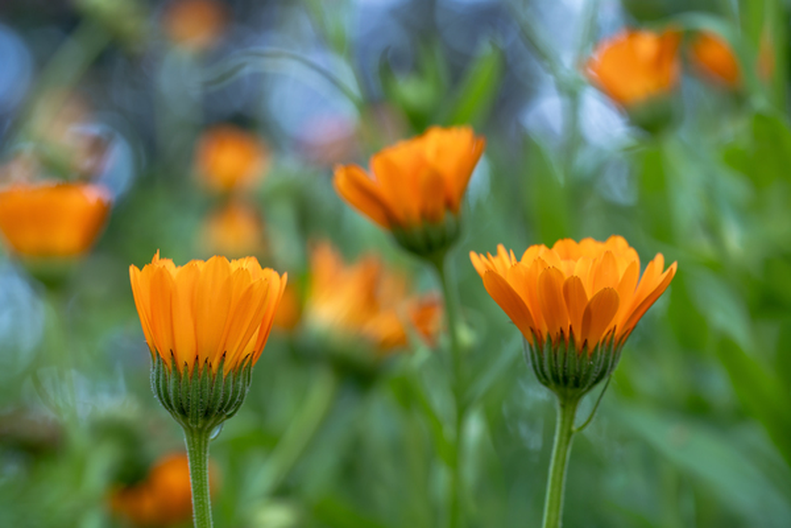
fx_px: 1977
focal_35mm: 90
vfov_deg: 15.2
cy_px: 264
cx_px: 396
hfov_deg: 22.6
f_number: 5.6
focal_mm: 90
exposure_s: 1/30
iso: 200
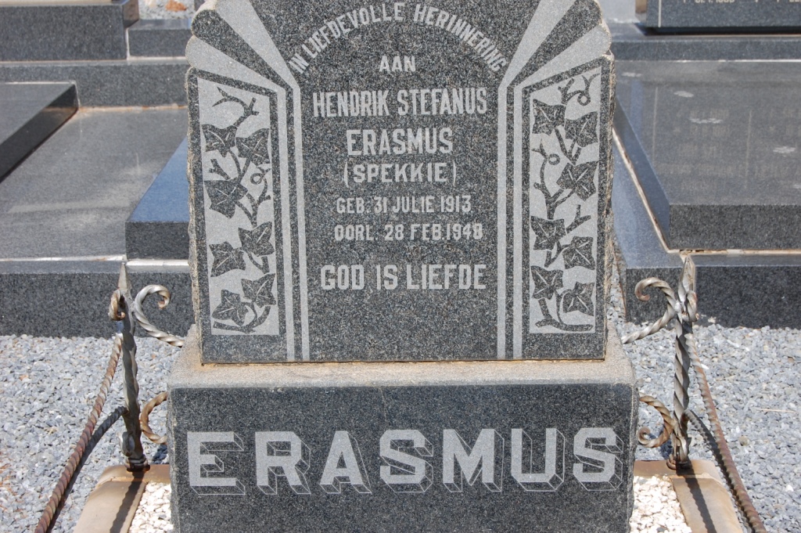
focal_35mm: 72
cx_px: 400
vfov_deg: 18.9
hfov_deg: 28.1
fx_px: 1601
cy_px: 266
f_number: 9
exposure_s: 1/320
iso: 200
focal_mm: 48
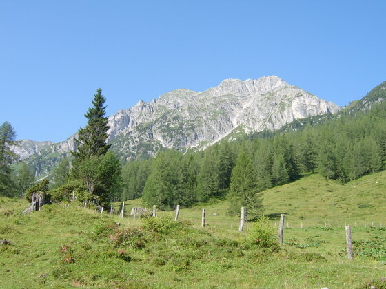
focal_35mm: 31
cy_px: 144
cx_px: 193
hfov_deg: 58.4
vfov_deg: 45.4
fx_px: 346
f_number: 5.6
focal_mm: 8.13
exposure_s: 1/104
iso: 50
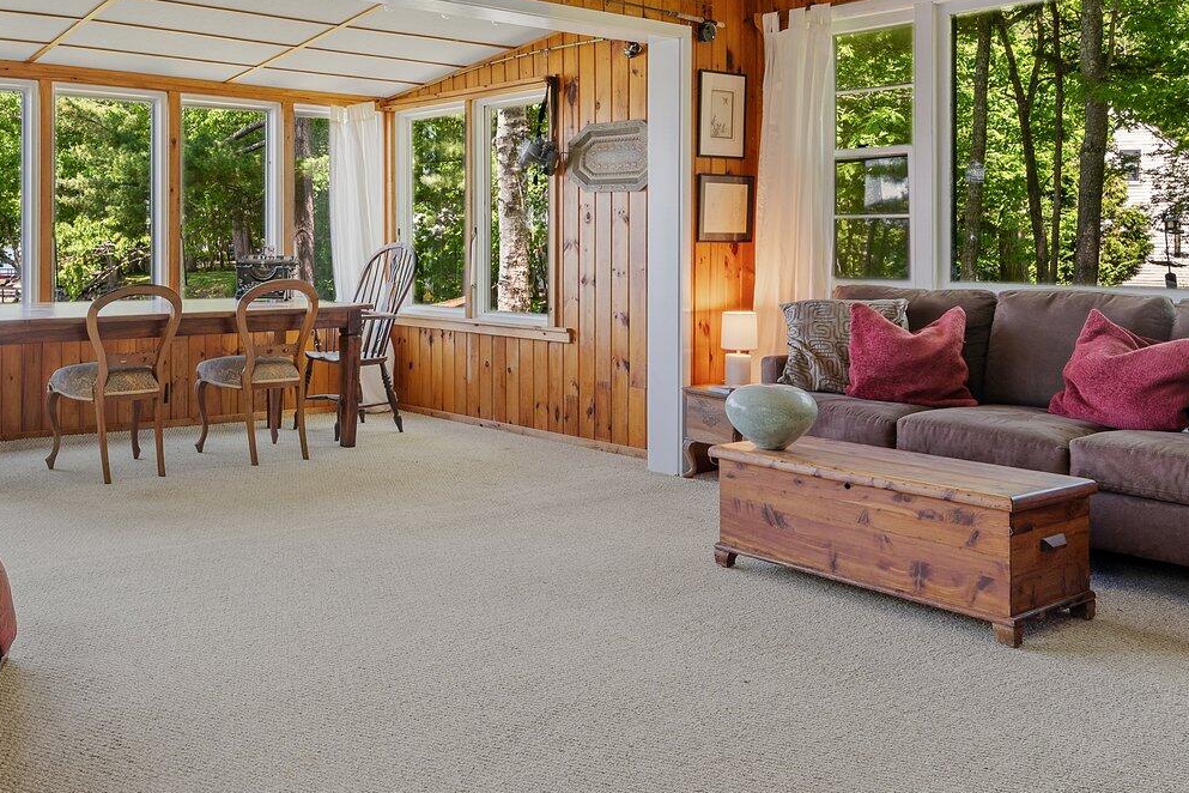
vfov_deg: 39.3
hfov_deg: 54.2
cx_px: 280
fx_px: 1090
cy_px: 234
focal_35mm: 33
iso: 100
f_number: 9
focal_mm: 16
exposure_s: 1/2
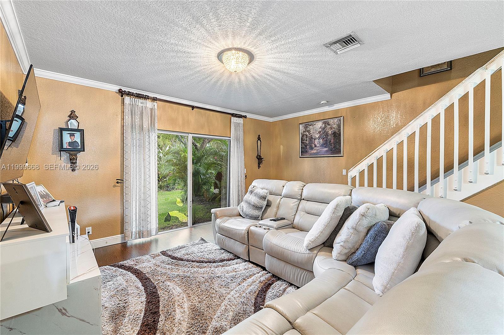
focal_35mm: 15
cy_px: 168
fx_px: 210
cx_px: 252
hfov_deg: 100.4
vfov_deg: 77.3
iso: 250
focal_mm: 10
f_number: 8
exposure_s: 1/2
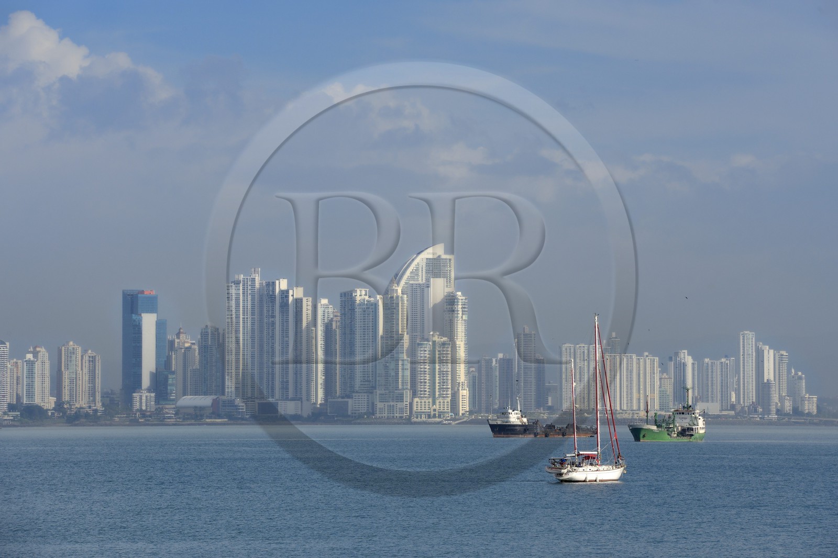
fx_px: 4654
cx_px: 419
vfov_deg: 6.9
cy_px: 279
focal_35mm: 200
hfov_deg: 10.3
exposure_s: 1/320
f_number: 13
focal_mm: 200
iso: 200
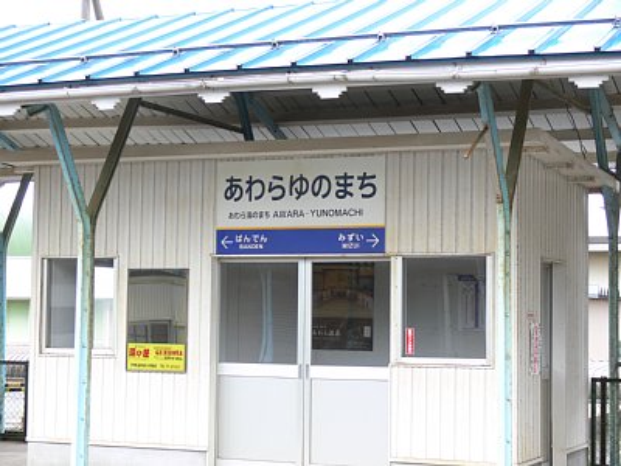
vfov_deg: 19.6
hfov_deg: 26.0
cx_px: 310
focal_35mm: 75
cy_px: 233
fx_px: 1345
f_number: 3.2
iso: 80
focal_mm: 15.9
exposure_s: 1/40
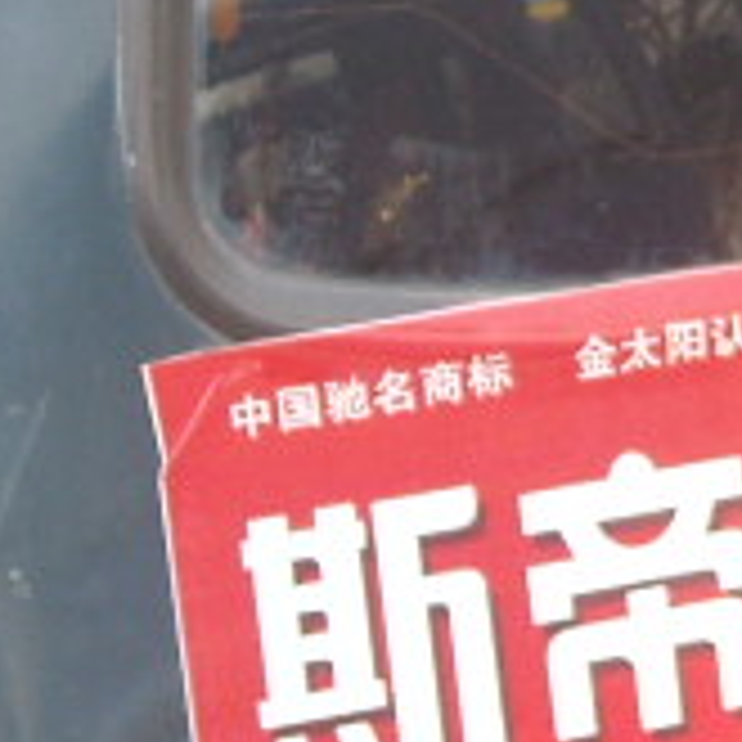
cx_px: 1340
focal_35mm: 192
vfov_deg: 9.1
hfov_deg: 8.7
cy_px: 274
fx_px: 4656
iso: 64
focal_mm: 5.7
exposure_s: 1/161
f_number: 2.8
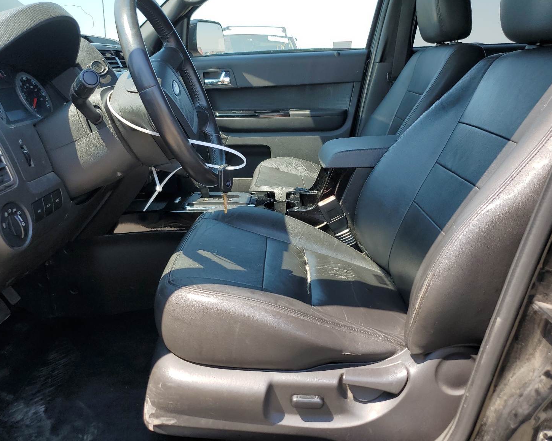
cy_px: 219
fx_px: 457
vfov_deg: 51.5
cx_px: 276
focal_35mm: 28
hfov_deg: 62.2
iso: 50
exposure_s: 1/625
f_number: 1.5
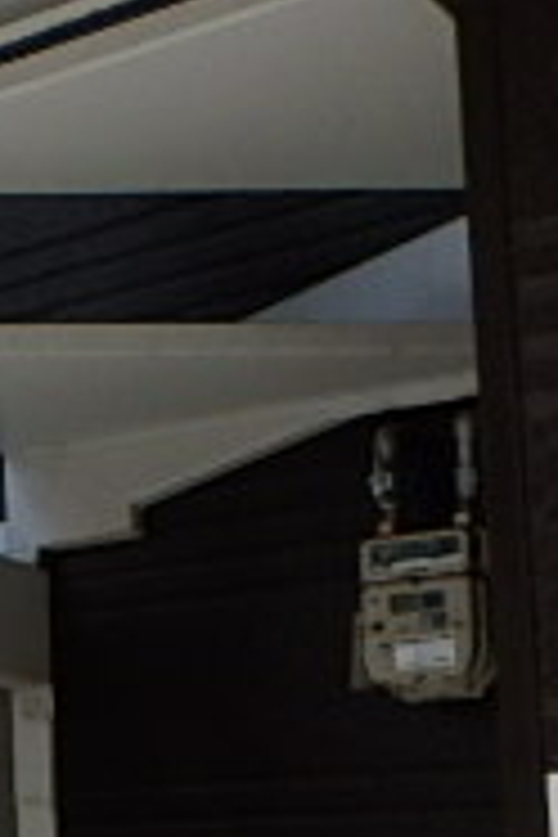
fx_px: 1744
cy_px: 792
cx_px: -868
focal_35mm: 75
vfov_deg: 25.9
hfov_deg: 12.8
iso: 200
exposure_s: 1/60
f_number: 3.5
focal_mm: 3.7
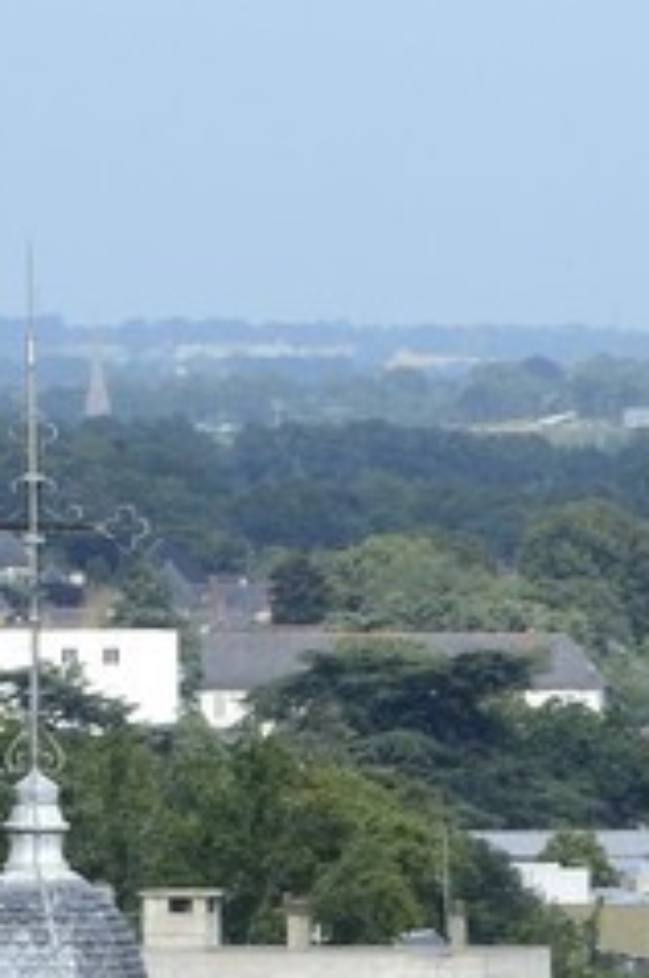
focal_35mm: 873
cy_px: 2560
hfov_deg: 1.6
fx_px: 23675
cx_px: 1471
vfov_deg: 2.3
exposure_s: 1/250
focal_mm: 130
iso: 200
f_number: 11
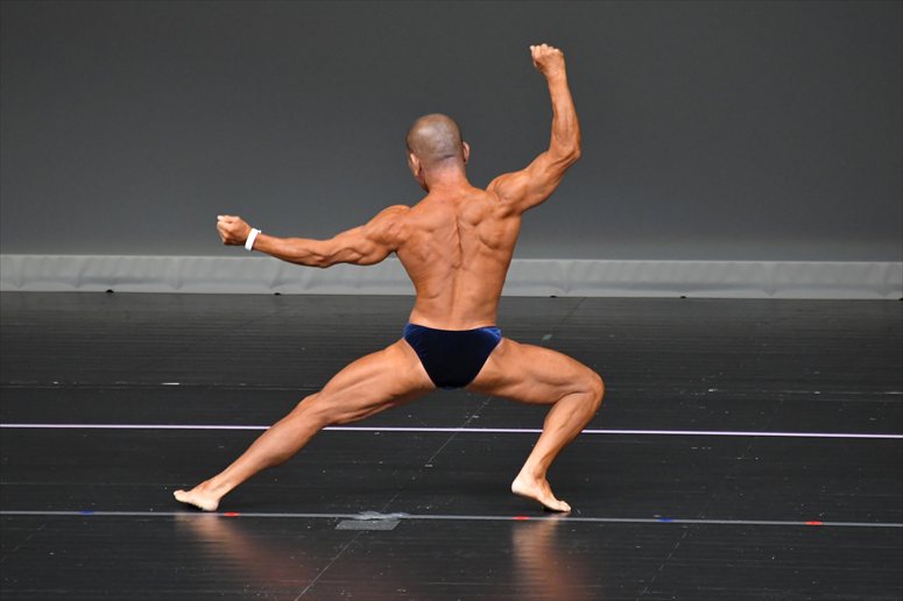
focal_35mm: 450
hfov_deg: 4.6
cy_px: 300
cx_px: 452
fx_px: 11282
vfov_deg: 3.1
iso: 4000
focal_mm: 300
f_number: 5.6
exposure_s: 1/400
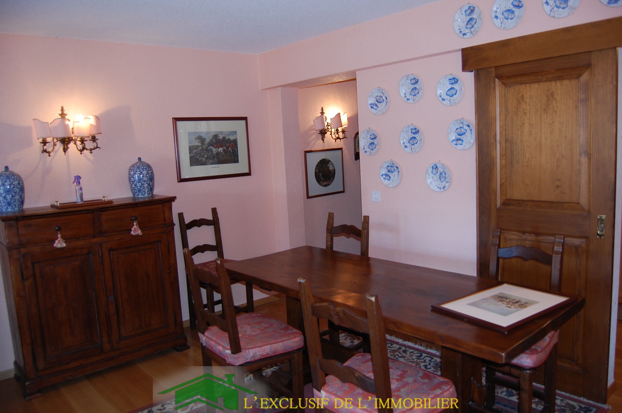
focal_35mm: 27
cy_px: 206
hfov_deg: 67.4
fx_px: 466
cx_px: 311
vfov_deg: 47.8
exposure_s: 1/60
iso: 400
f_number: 3.5
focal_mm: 18
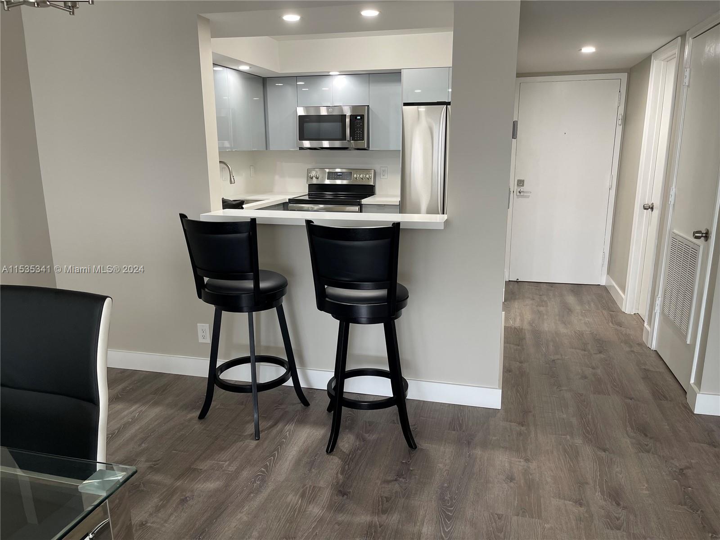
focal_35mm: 25
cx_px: 360
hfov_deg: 69.4
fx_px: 520
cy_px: 270
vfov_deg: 54.9
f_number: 1.6
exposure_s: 1/60
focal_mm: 5.1
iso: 80
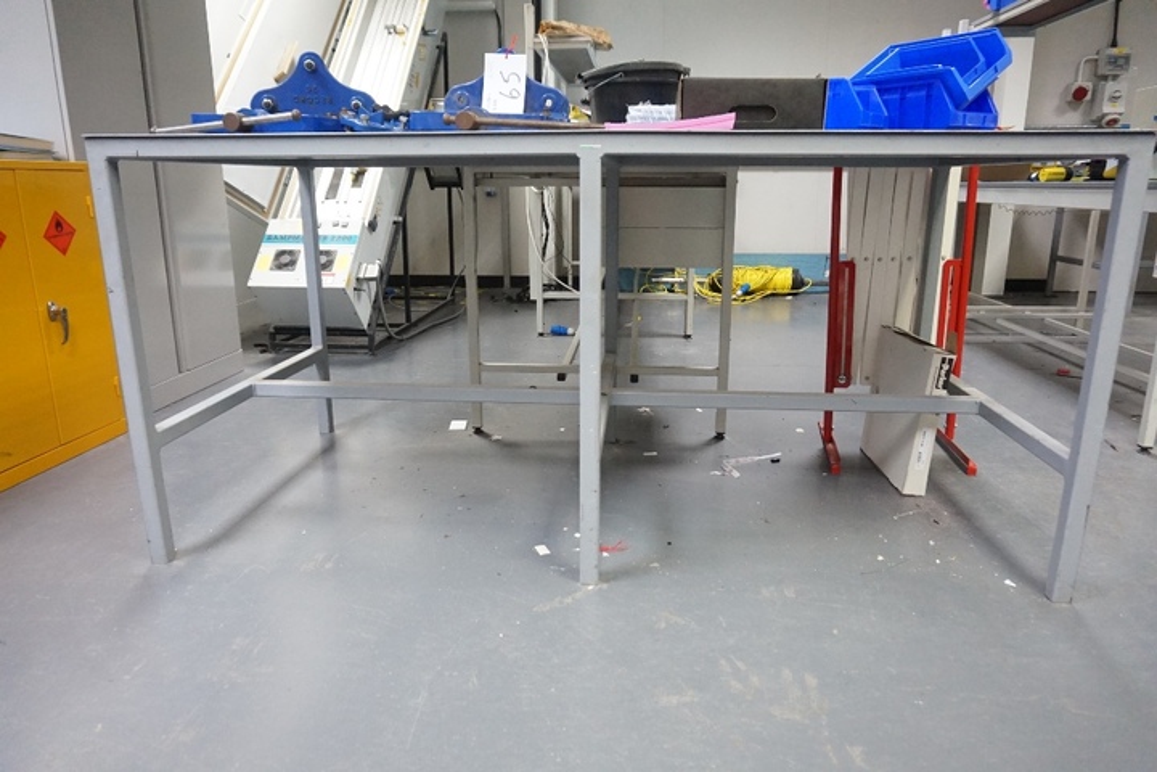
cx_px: 578
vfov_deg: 53.1
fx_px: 771
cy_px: 386
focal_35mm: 24
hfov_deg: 73.7
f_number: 3.5
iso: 3200
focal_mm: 16
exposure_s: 1/160
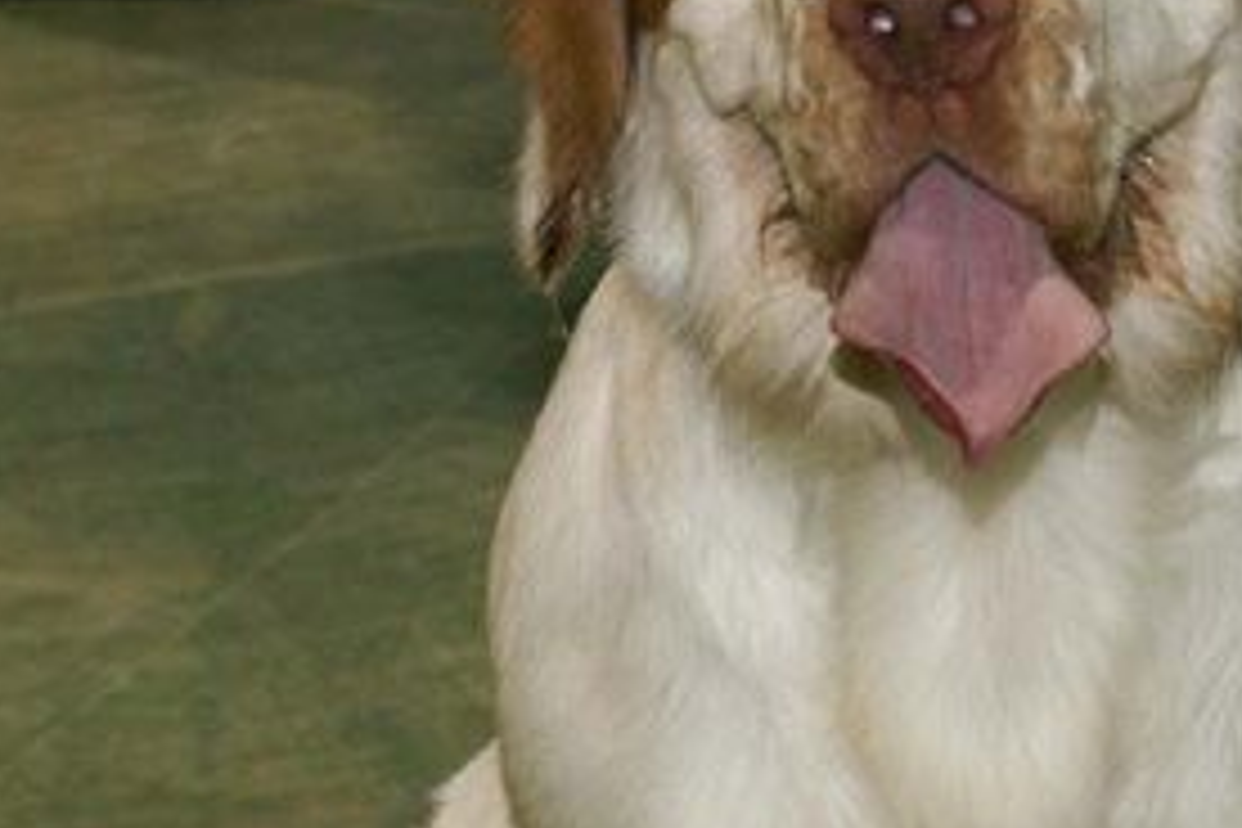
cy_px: 560
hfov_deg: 11.7
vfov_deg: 7.9
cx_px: 1188
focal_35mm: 174
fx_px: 6003
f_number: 5.6
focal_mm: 40
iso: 400
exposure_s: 1/60
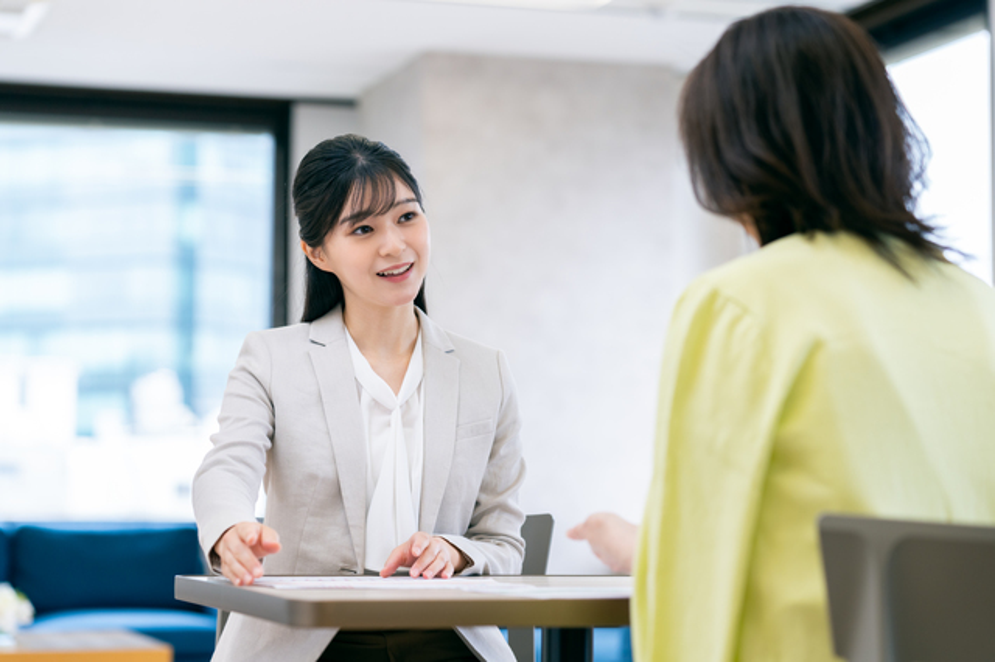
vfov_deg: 16.1
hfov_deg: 23.9
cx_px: 498
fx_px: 2348
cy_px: 331
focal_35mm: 85
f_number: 2.8
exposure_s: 1/250
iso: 400
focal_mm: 85
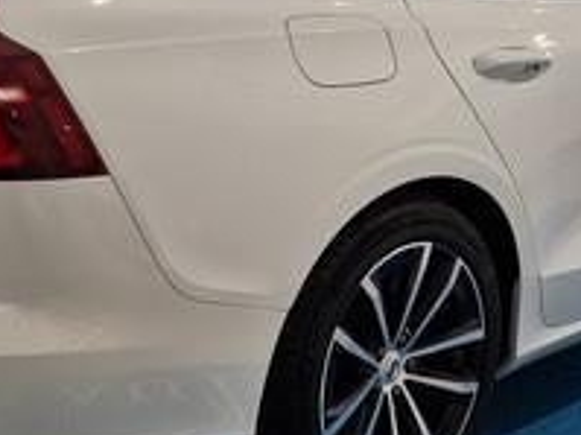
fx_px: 1241
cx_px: 266
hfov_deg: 26.3
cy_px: 242
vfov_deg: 19.9
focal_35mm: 74
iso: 50
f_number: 1.8
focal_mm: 5.4
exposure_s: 1/180
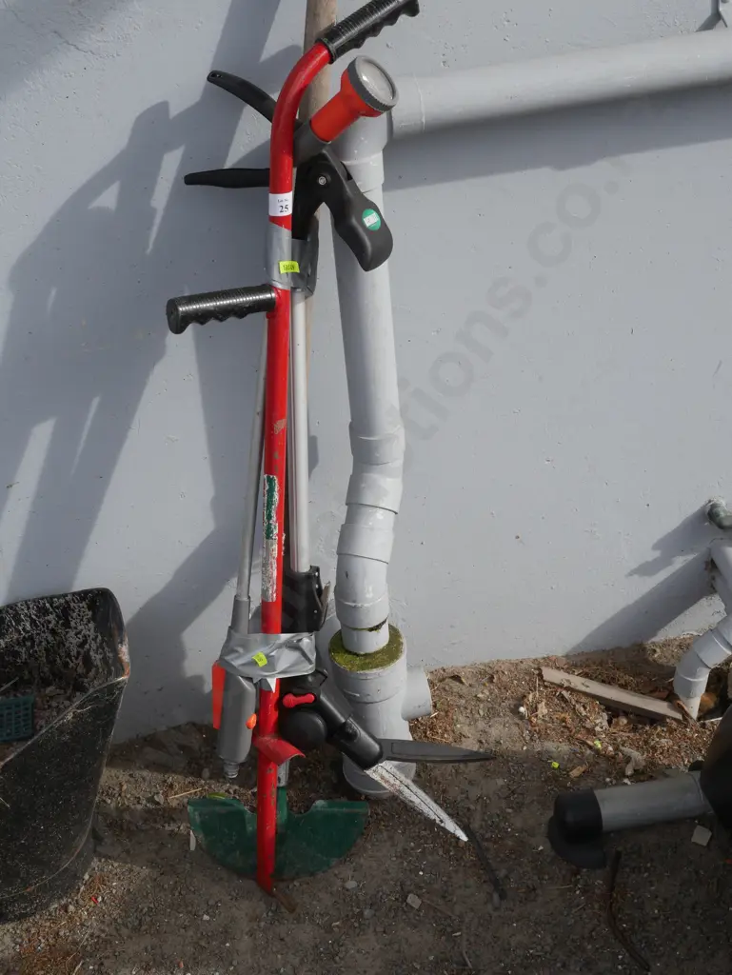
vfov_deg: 38.2
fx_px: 1409
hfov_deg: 29.1
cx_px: 366
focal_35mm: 50
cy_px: 488
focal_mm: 25
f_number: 8
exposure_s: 1/200
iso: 200
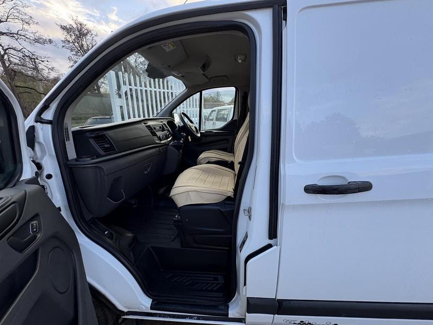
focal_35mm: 14
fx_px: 175
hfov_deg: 102.1
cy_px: 162
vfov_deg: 85.7
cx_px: 216
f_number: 2.2
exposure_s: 1/181
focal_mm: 2.22
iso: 40
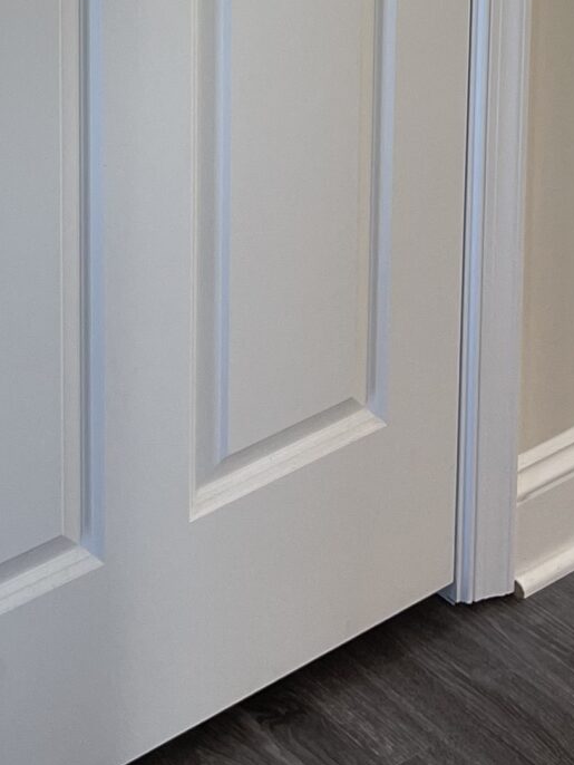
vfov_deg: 17.4
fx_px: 2143
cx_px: -71
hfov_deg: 14.9
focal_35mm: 97
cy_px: -500
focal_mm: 5.1
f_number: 1.6
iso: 80
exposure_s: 1/60
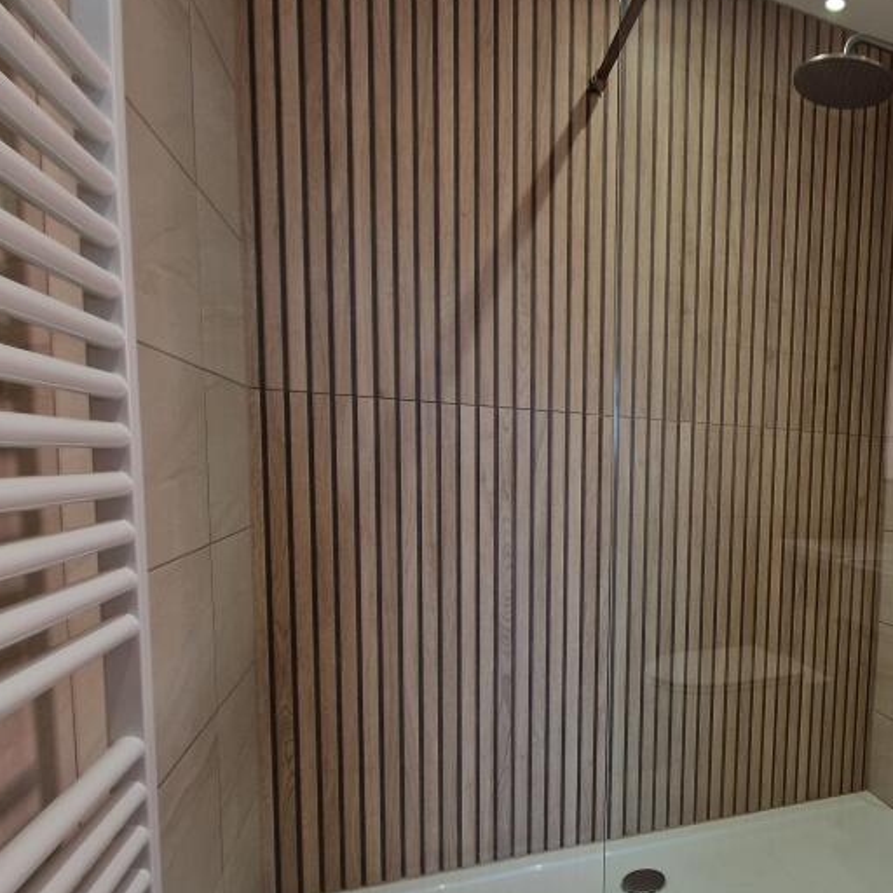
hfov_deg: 57.4
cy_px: 546
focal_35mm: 23
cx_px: 809
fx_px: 671
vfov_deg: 66.5
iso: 64
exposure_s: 1/50
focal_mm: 2.2
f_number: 2.2
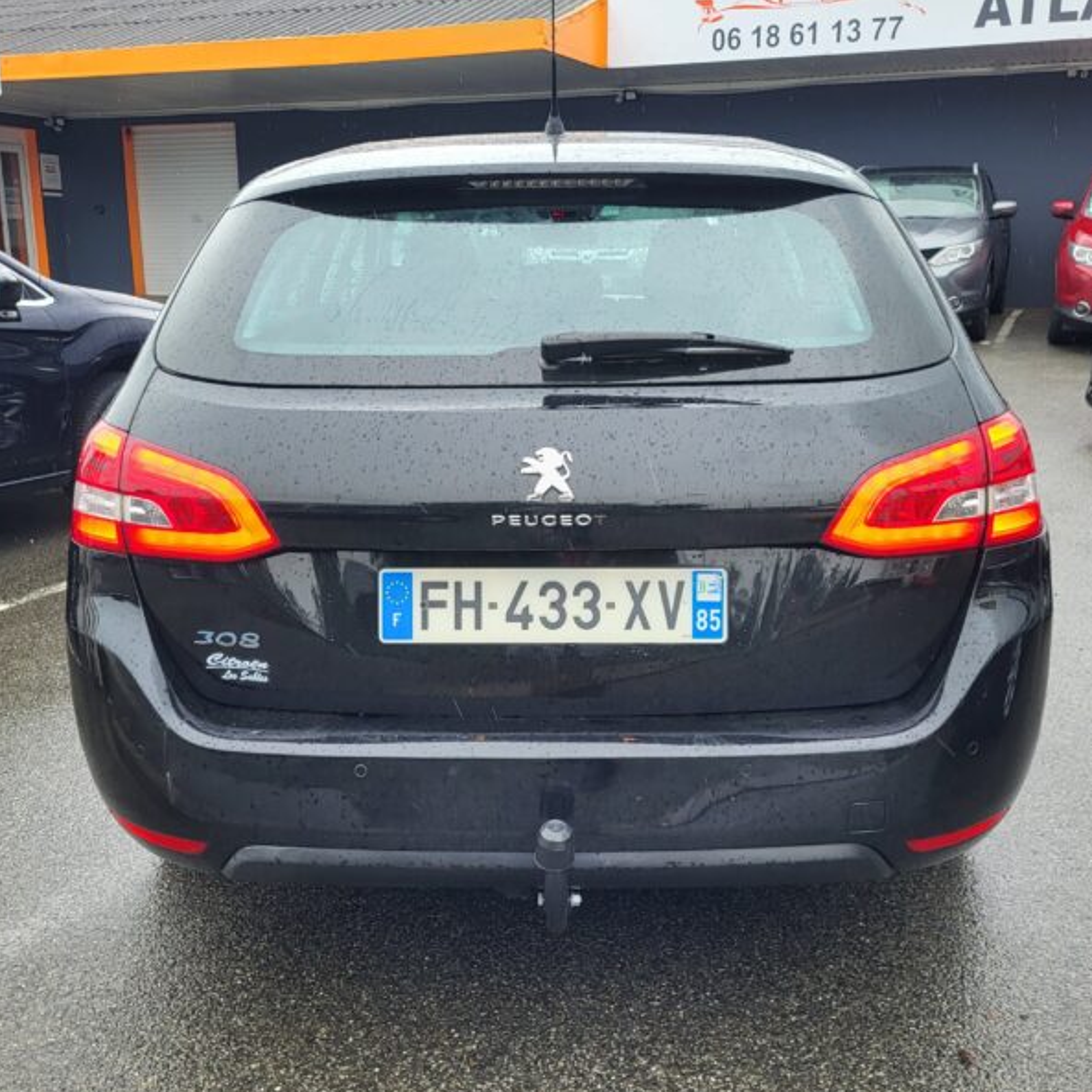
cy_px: 551
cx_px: 575
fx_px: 1106
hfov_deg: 52.5
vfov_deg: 52.5
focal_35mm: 31
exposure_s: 1/270
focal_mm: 5.4
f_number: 1.8
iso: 40
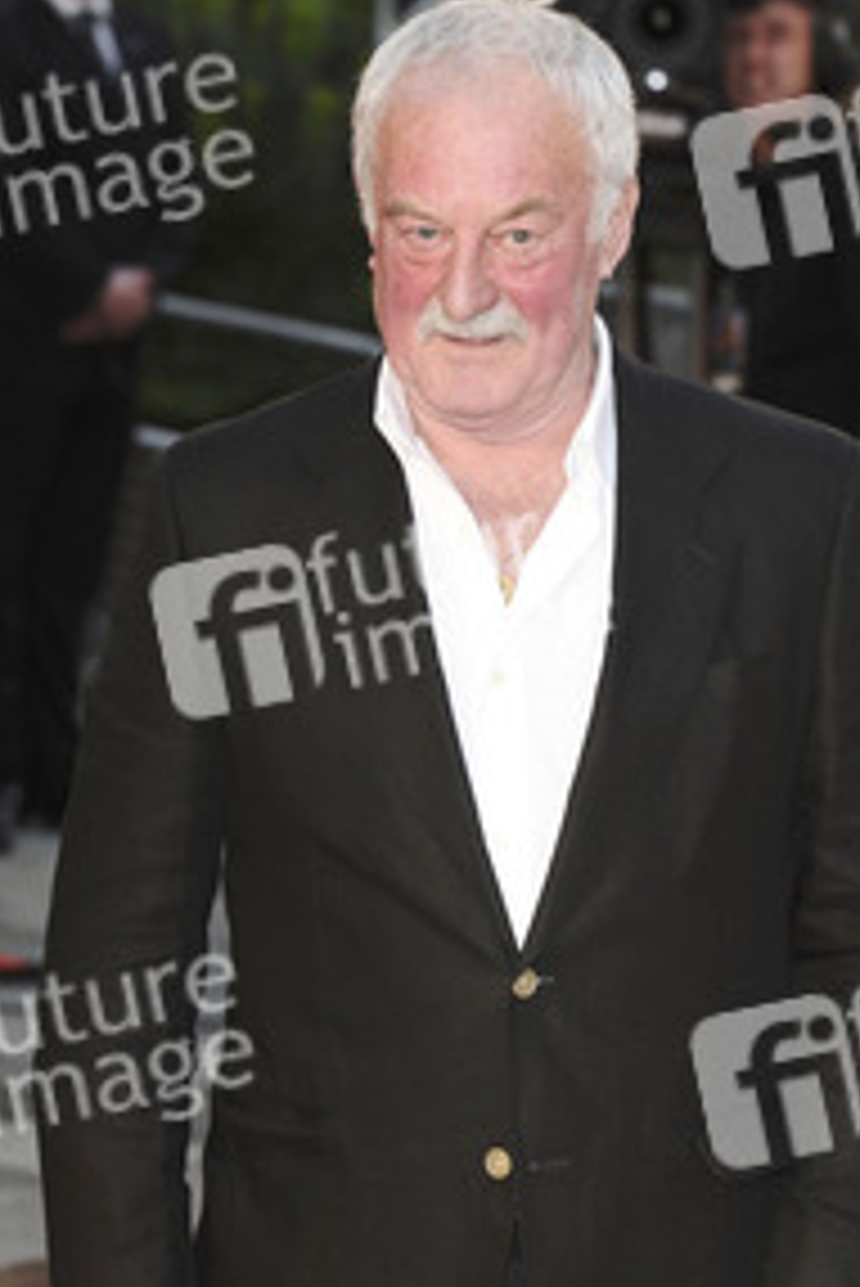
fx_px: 6907
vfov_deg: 10.6
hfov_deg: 7.1
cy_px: 837
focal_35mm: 193
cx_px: 516
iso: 320
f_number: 5
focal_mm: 92
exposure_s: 1/200
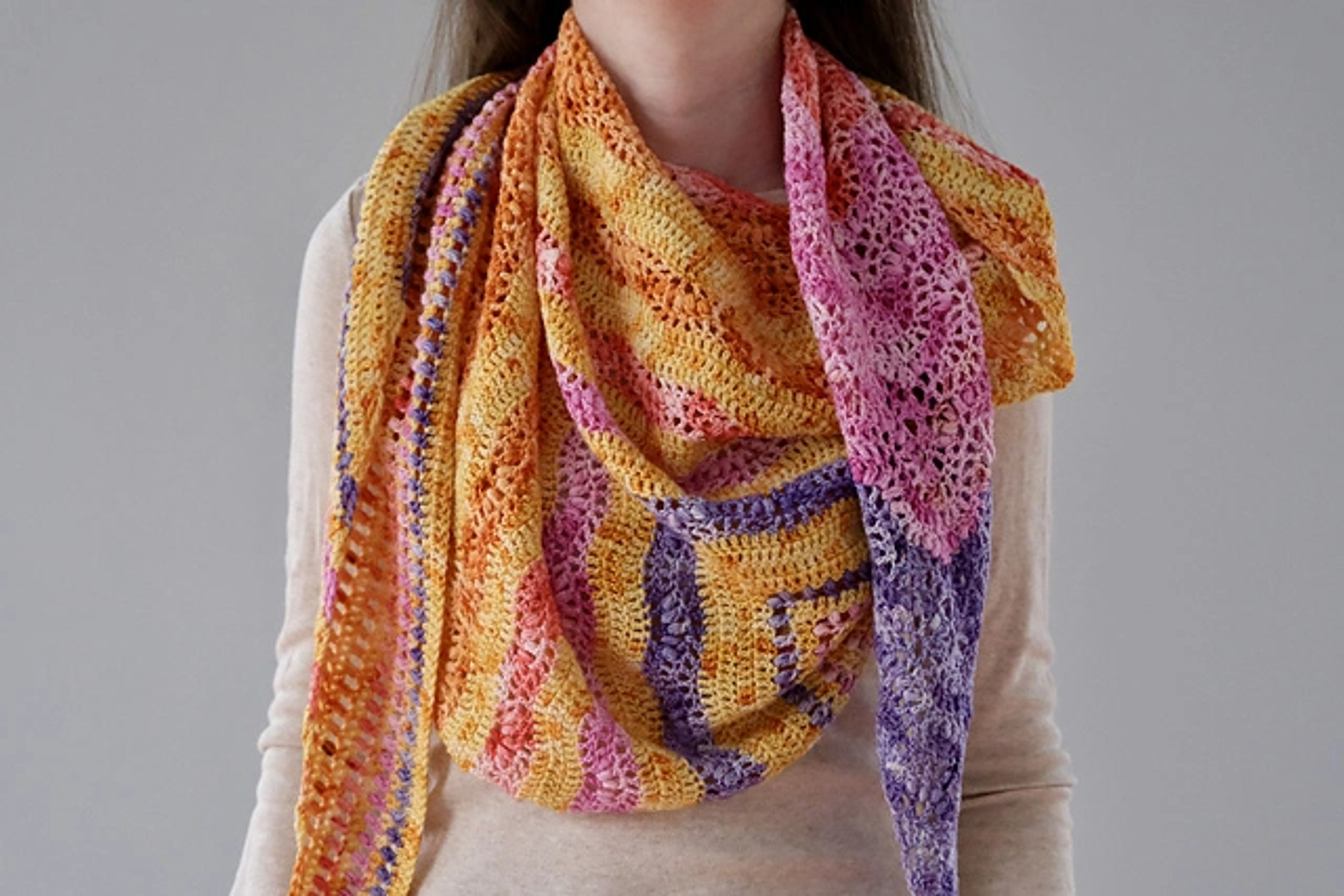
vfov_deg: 20.3
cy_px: 448
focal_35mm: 67
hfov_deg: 30.1
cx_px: 672
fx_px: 2502
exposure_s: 1/125
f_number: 4
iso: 5000
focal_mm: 44.7
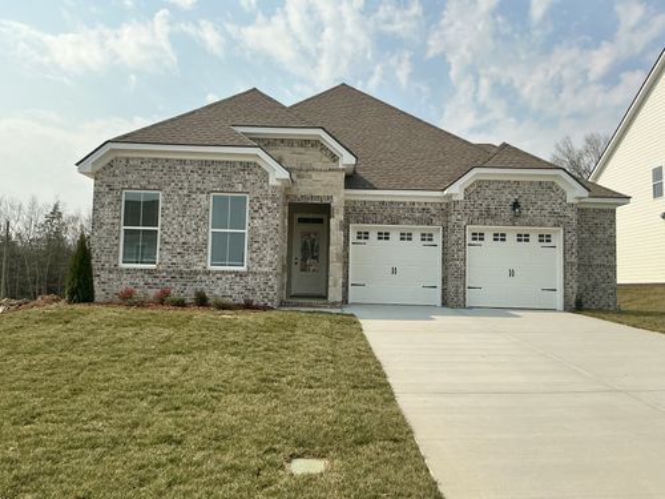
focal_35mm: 29
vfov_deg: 48.2
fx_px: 557
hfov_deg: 61.7
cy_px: 250
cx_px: 332
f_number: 1.8
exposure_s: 1/3125
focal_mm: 3
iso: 25
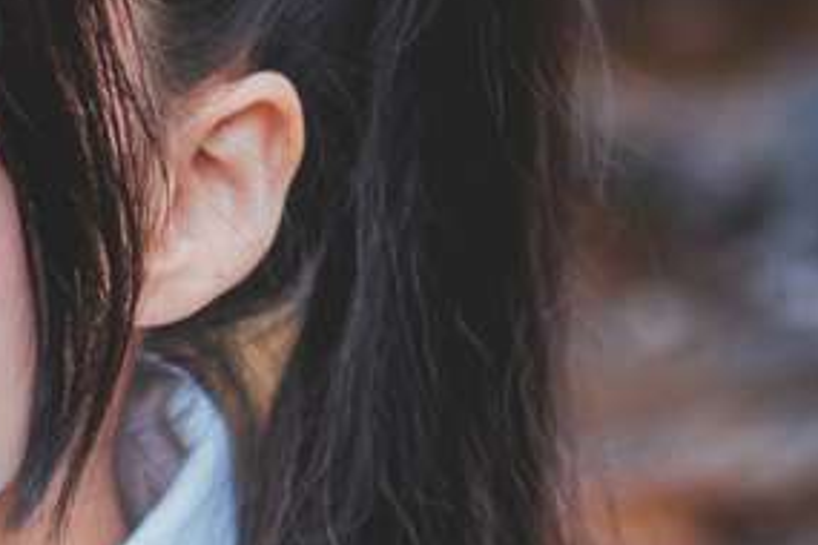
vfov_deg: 4.3
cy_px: 1043
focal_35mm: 316
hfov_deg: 6.4
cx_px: -752
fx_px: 7180
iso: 160
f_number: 1.4
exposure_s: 1/250
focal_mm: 50
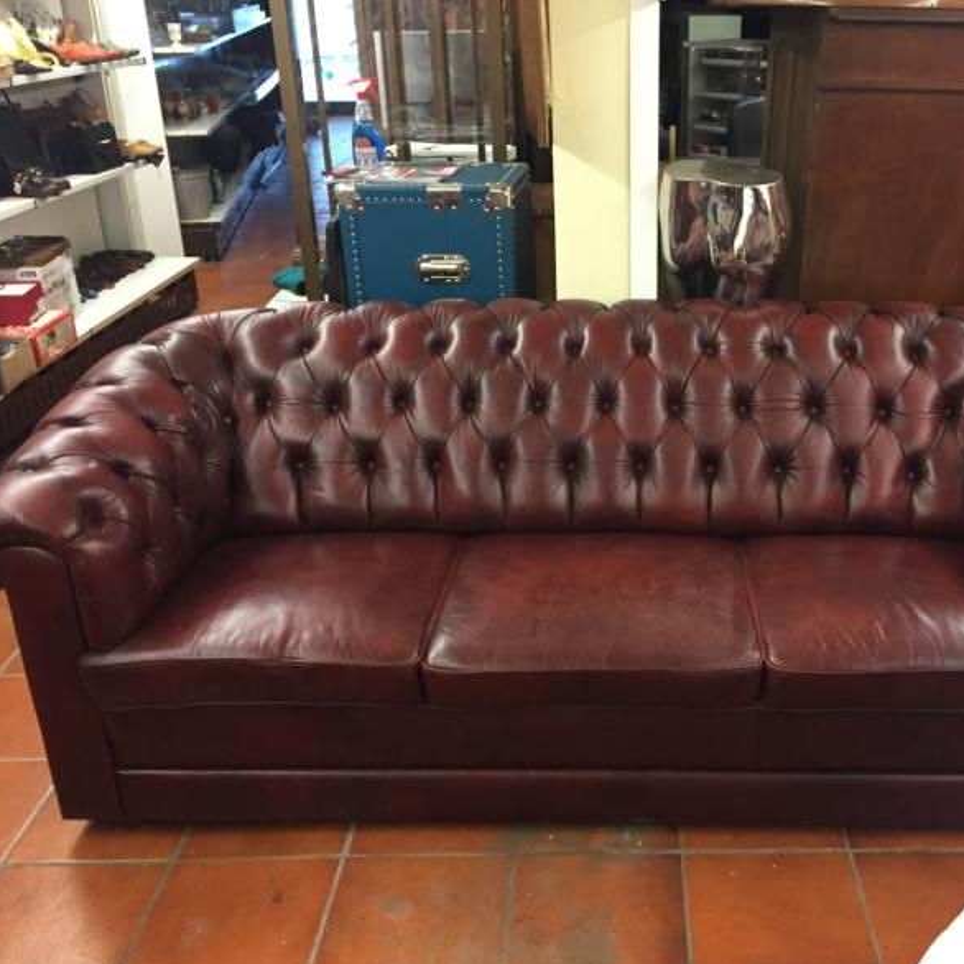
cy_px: 492
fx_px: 1103
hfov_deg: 46.6
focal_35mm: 35
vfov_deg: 47.2
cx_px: 628
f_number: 2.2
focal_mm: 4.15
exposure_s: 1/33
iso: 250
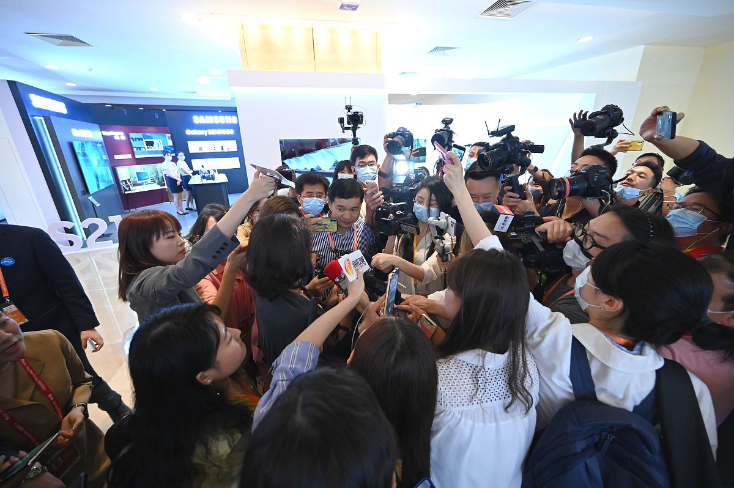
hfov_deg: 104.3
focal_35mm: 14
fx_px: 285
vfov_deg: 81.1
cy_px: 244
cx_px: 367
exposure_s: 1/200
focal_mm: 14
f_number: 4
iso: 3200
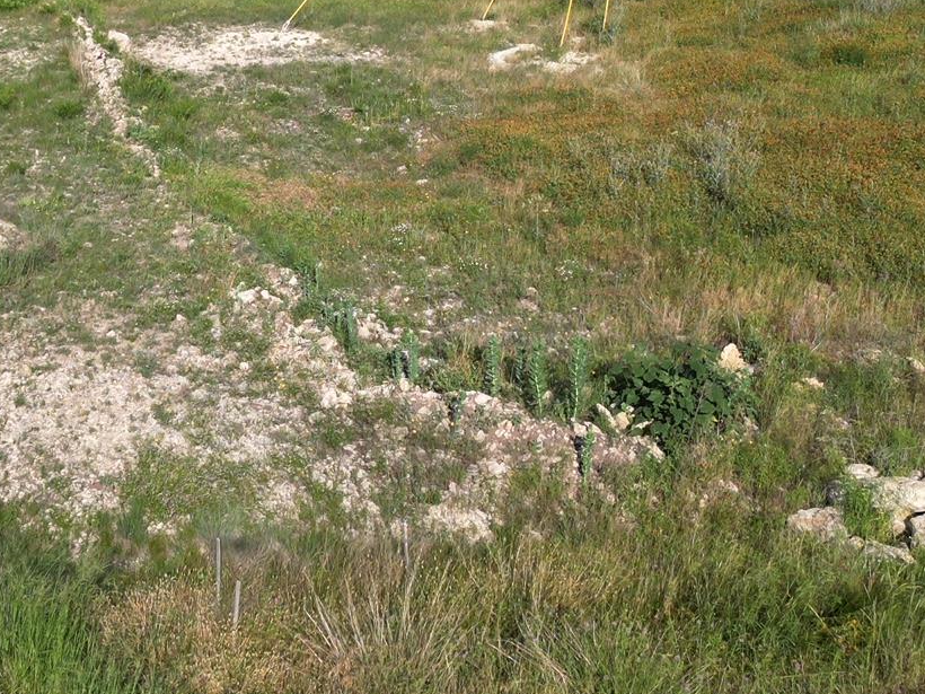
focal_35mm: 59
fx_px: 1577
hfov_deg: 31.4
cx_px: 117
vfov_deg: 24.4
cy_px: 138
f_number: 1.7
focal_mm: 6.72
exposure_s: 1/2500
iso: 100
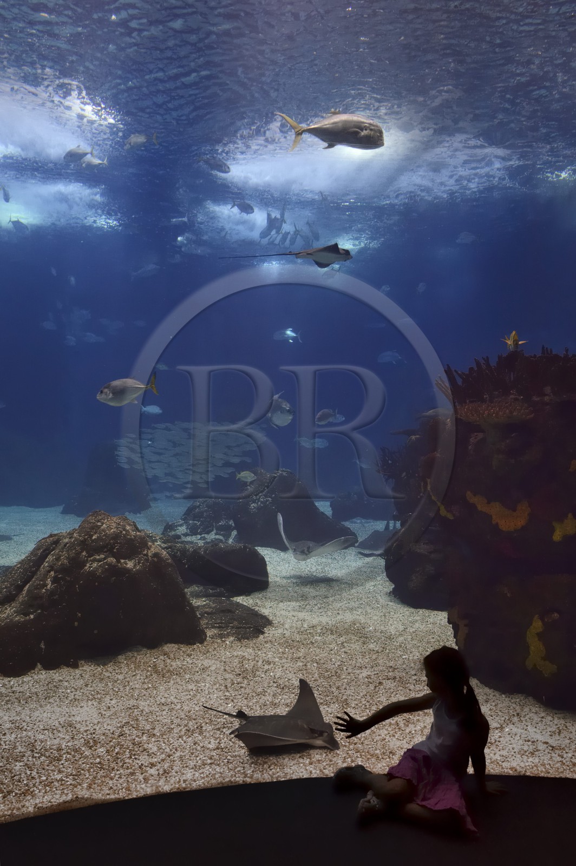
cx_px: 288
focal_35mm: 29
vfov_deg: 63.7
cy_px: 433
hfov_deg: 44.9
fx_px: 697
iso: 1600
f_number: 6.3
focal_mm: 29
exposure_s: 1/60
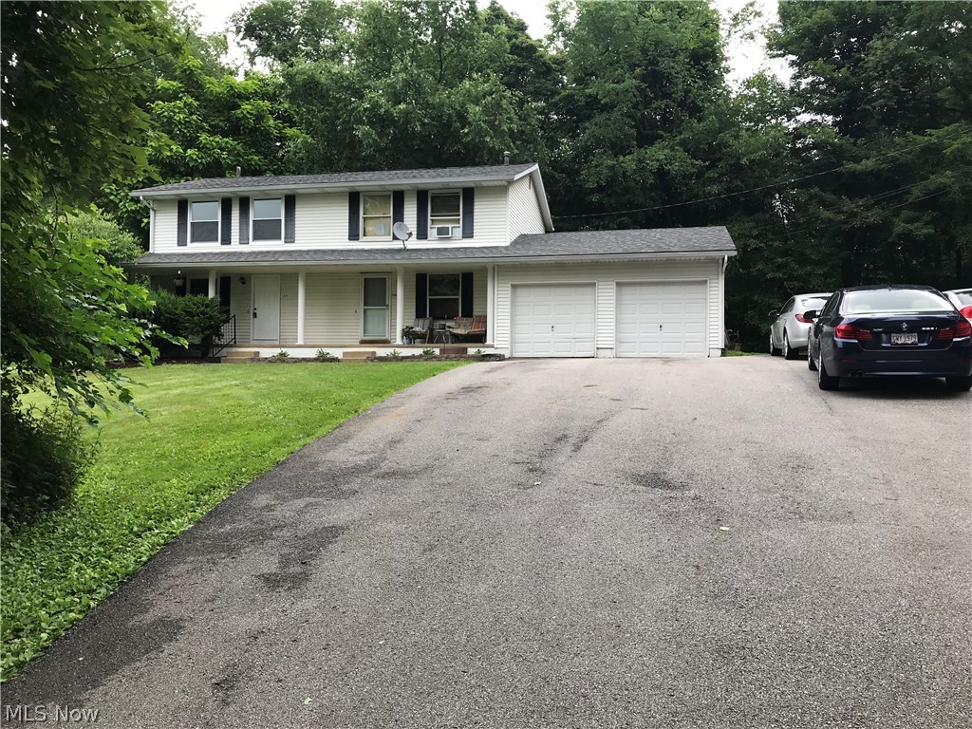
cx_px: 486
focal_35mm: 28
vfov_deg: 49.7
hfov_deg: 63.4
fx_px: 786
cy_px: 364
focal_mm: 3.99
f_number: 1.8
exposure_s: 1/613
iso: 20
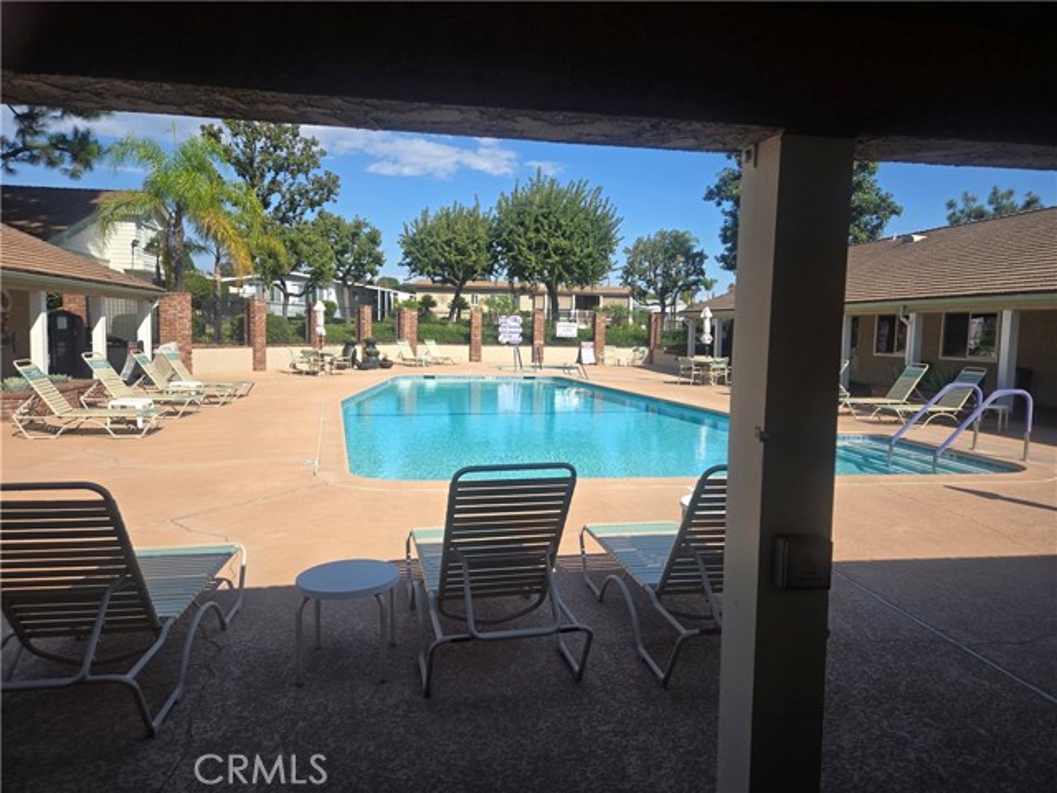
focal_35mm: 23
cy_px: 396
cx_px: 528
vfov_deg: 58.9
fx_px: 702
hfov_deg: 73.9
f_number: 1.8
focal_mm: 5.4
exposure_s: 1/1461
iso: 25
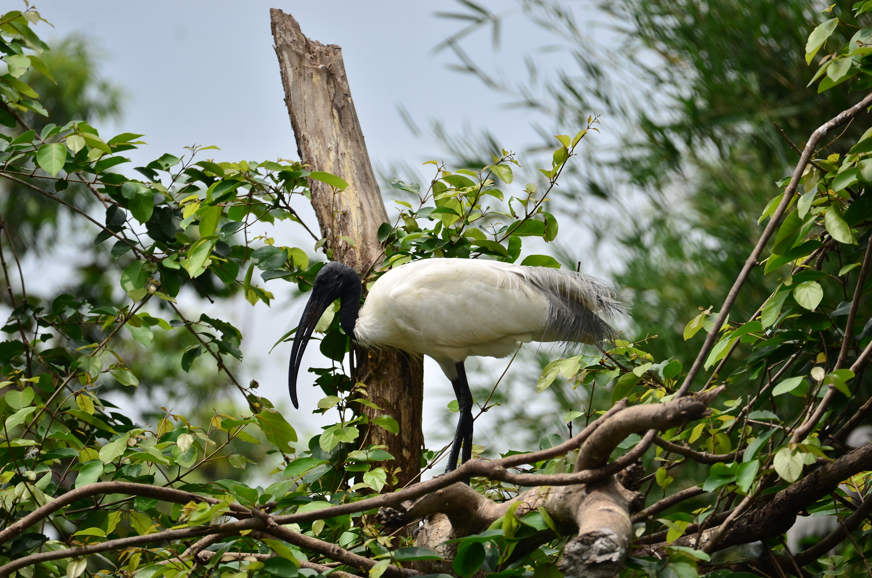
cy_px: 289
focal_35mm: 420
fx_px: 10152
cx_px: 436
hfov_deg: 4.9
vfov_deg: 3.3
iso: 110
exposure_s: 1/640
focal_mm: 280
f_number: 5.6
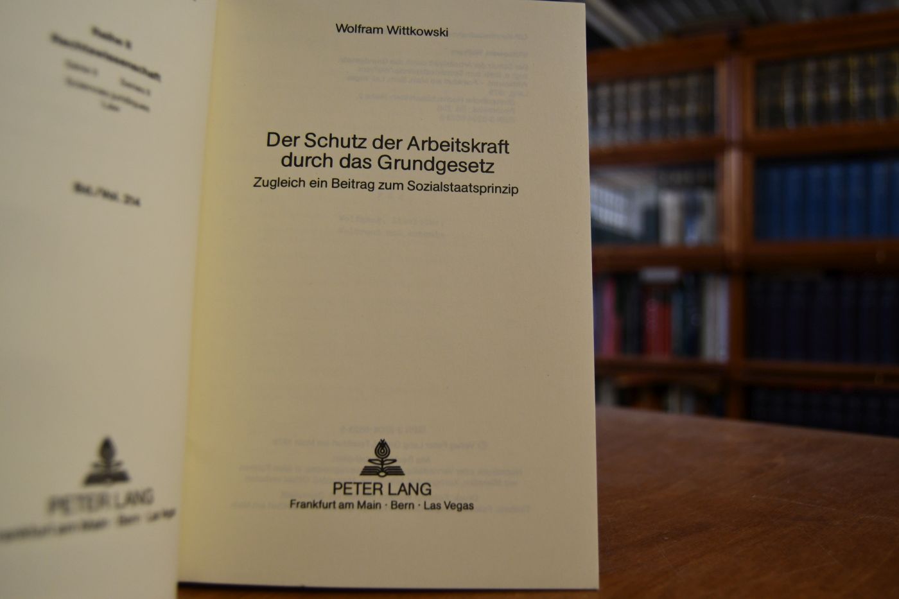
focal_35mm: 33
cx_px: 450
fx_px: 824
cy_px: 300
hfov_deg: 57.2
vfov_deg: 40.0
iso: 800
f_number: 3.5
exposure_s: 1/250
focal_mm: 22
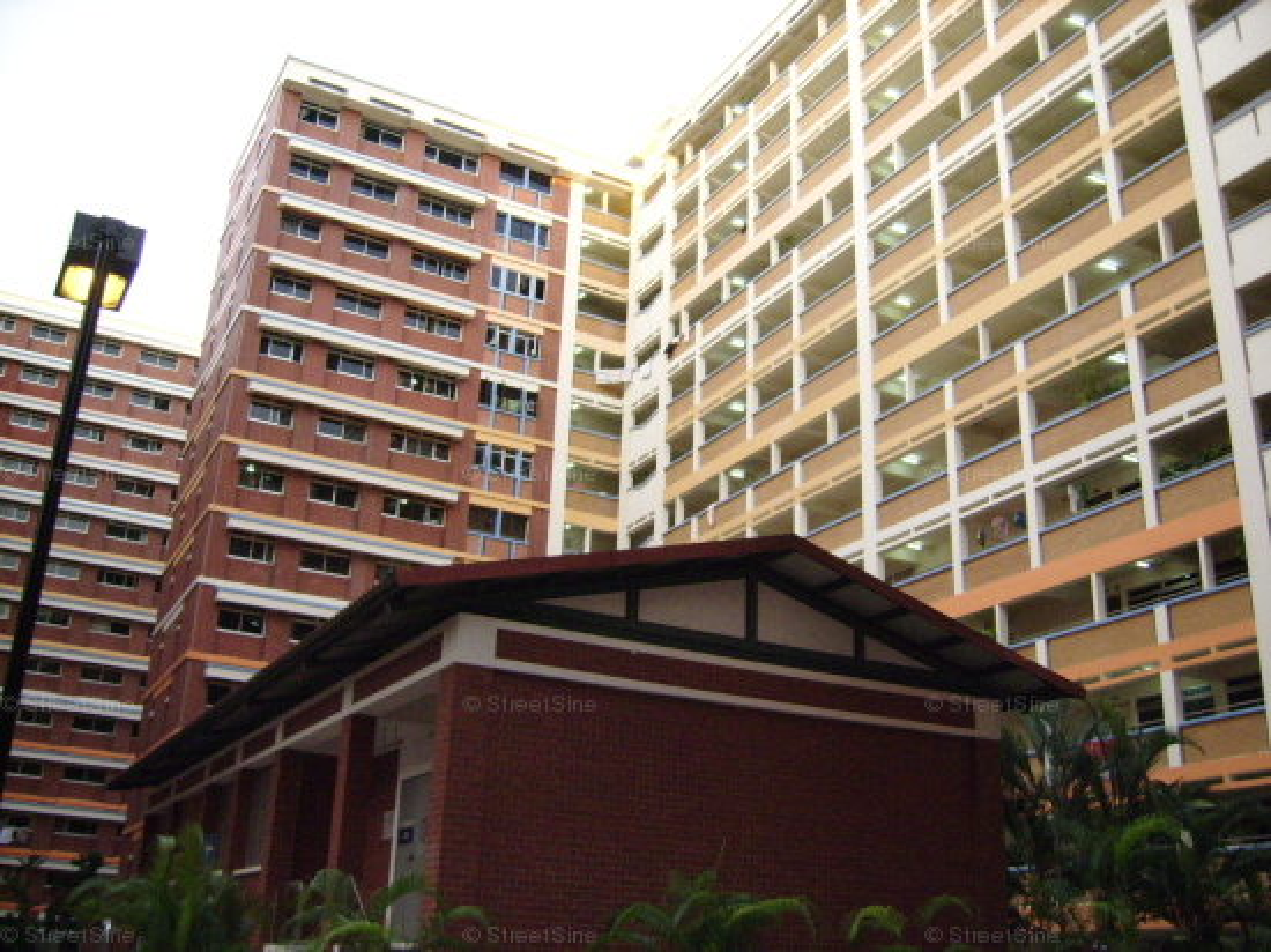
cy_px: 476
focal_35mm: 35
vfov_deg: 40.7
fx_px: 1285
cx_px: 636
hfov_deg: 52.6
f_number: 2.8
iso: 400
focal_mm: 5.95
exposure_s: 1/229
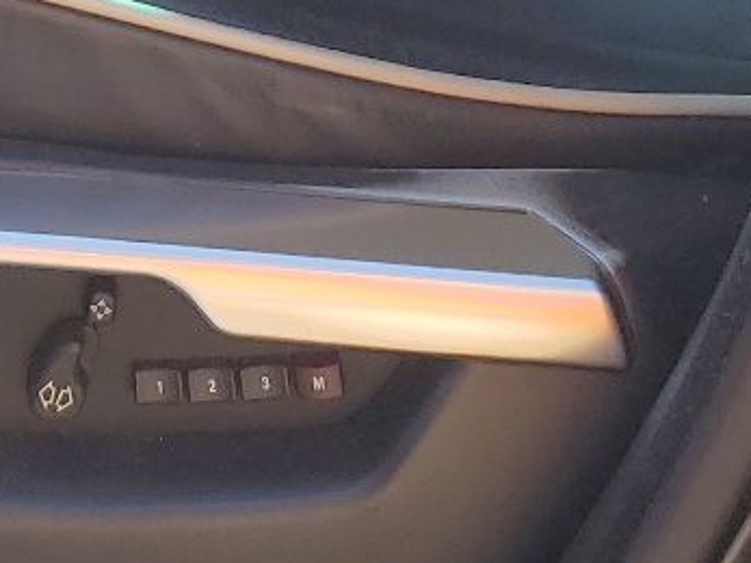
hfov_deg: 15.7
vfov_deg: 11.1
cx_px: -188
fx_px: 2603
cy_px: -602
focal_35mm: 120
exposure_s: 1/625
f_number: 1.5
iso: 50
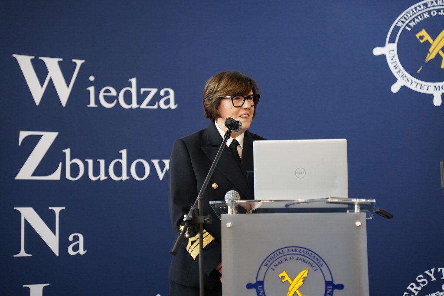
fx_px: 1147
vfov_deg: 14.7
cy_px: 148
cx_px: 222
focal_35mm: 93
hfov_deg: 21.9
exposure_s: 1/160
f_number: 2.8
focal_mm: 62
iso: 2000
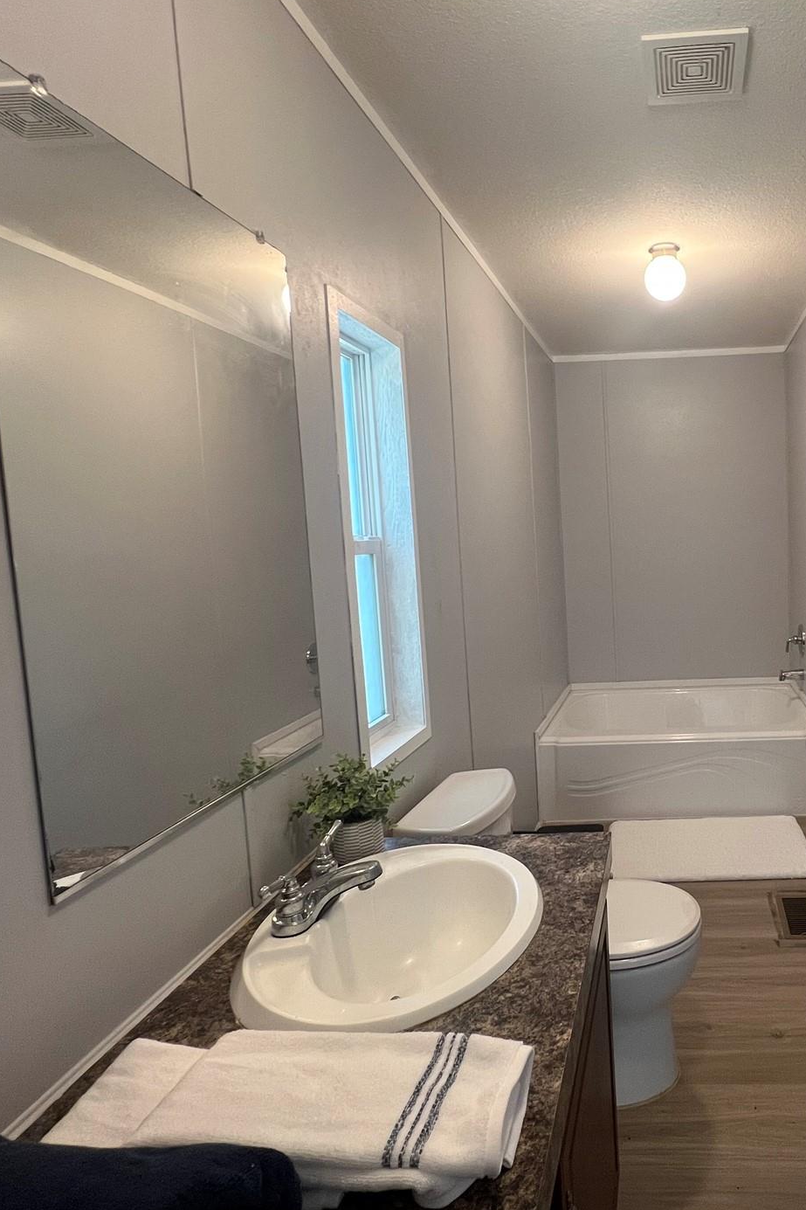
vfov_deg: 83.9
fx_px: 672
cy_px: 575
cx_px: 651
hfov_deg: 57.1
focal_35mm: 20
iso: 160
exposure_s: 1/120
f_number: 1.8
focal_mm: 1.57
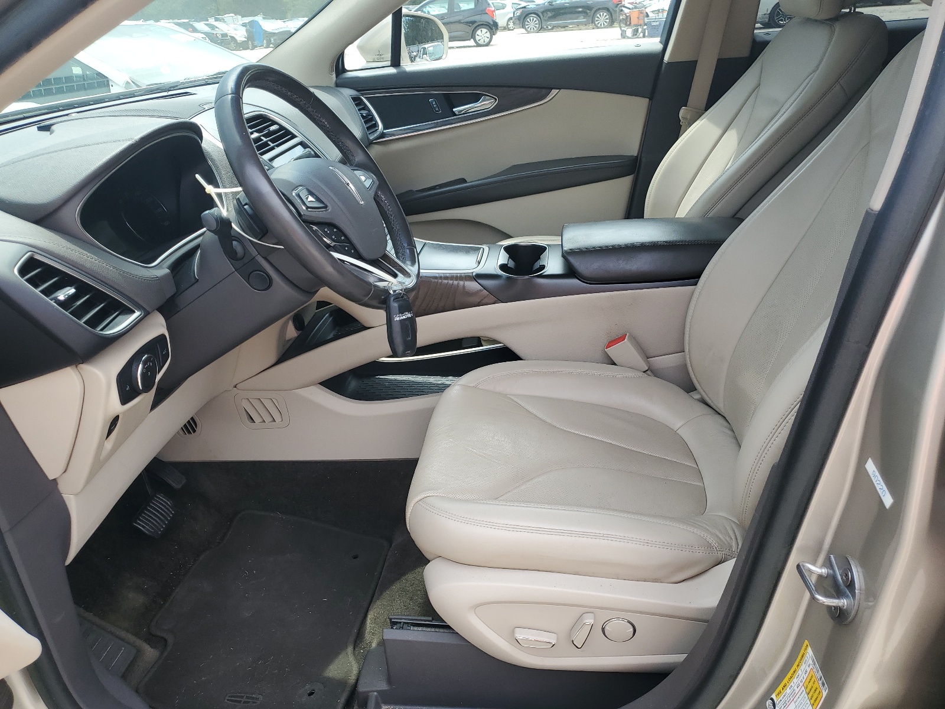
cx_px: 472
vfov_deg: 53.1
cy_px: 354
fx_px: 710
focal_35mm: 26
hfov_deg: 67.3
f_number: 1.5
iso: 50
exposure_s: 1/556
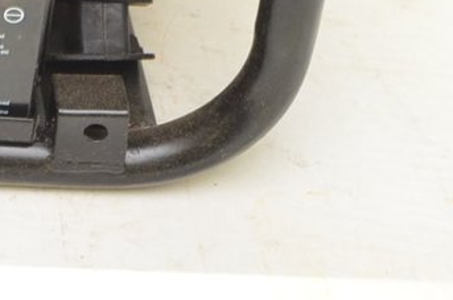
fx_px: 2071
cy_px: -425
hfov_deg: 11.5
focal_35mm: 165
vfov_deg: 7.7
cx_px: -395
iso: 640
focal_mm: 22
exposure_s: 1/60
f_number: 4.5
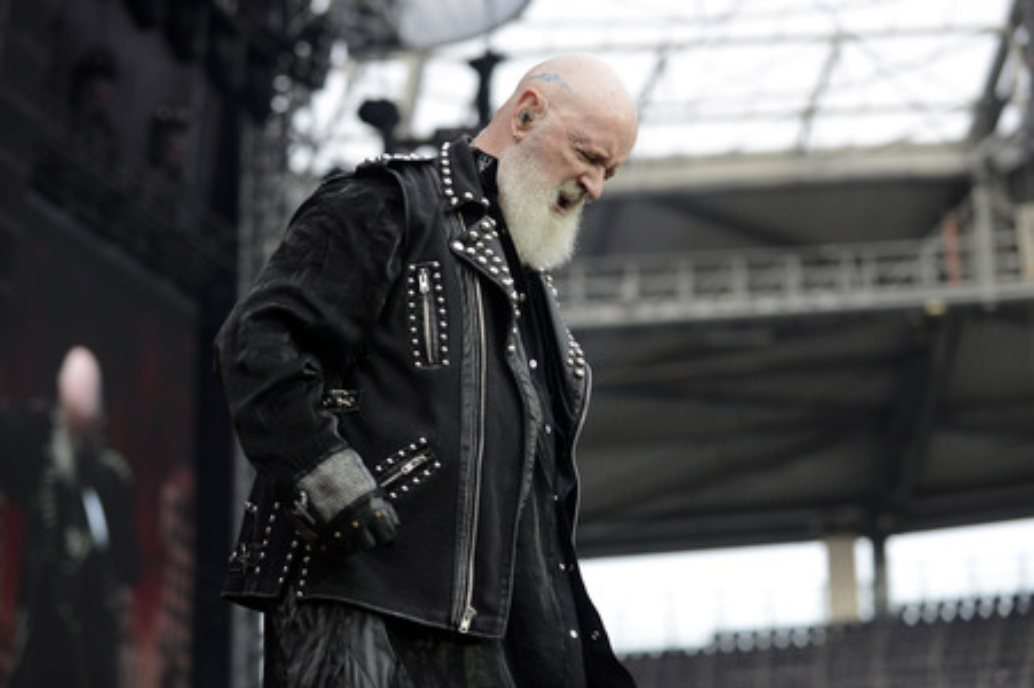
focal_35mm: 98
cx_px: 517
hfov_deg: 20.8
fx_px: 2813
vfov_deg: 13.9
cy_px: 344
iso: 400
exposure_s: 1/800
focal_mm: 98
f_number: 3.5
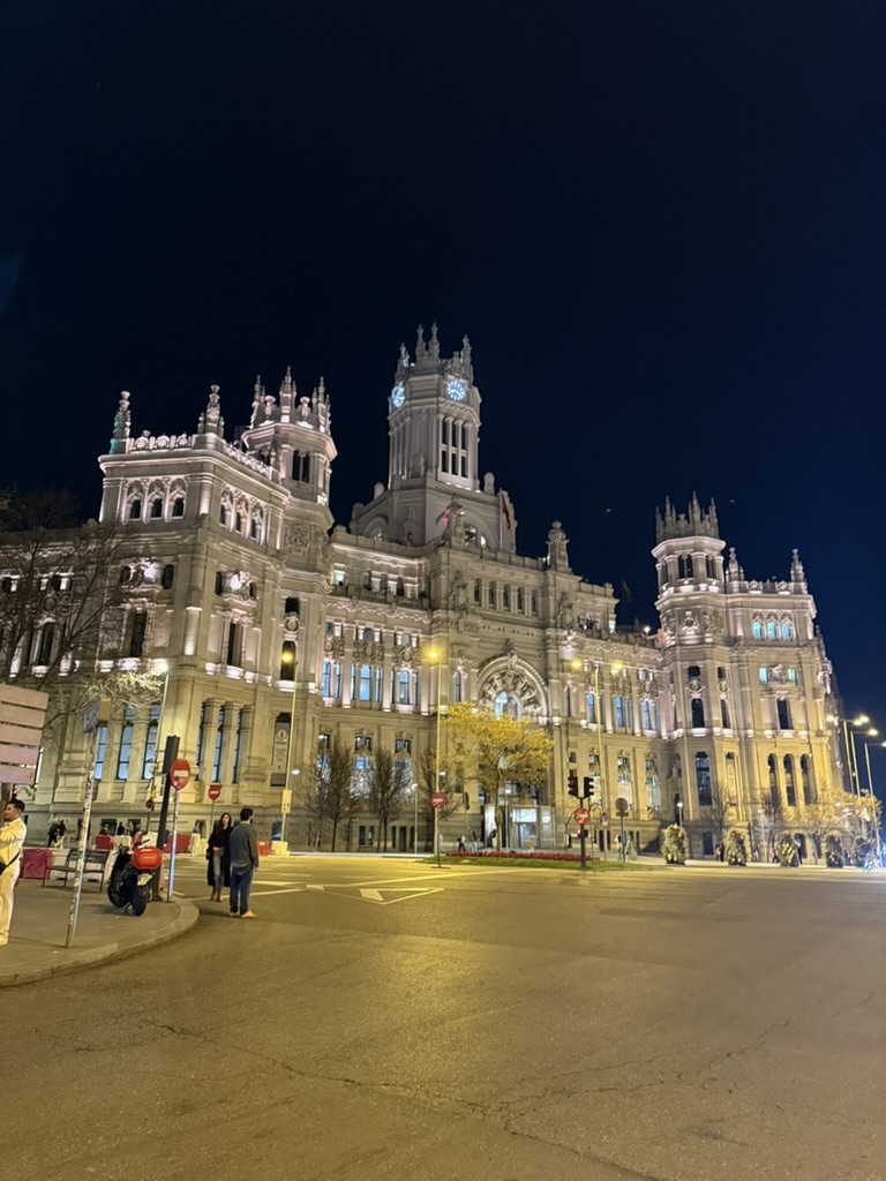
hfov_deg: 56.8
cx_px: 443
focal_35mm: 24
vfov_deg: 71.6
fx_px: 819
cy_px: 590
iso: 800
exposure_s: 1/33
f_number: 1.78
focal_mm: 6.76
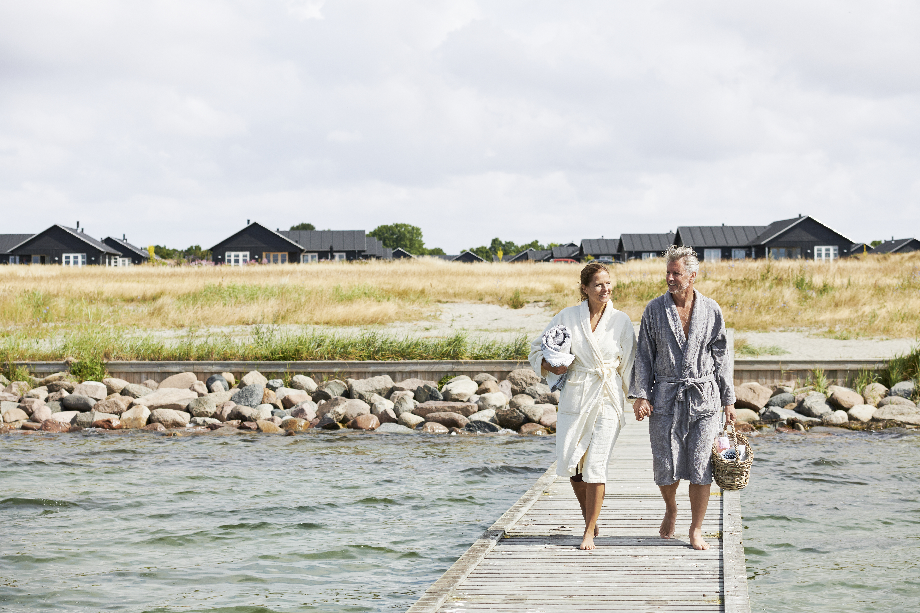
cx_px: 460
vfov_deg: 19.5
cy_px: 306
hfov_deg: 28.8
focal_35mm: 70
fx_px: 1789
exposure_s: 1/1600
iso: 200
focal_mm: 70
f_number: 6.3
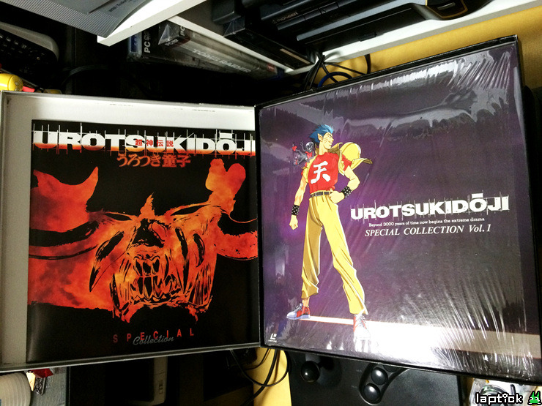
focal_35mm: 30
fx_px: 470
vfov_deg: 46.8
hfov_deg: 60.0
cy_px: 203
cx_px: 271
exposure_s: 1/24
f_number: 2.2
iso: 320
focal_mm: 4.12
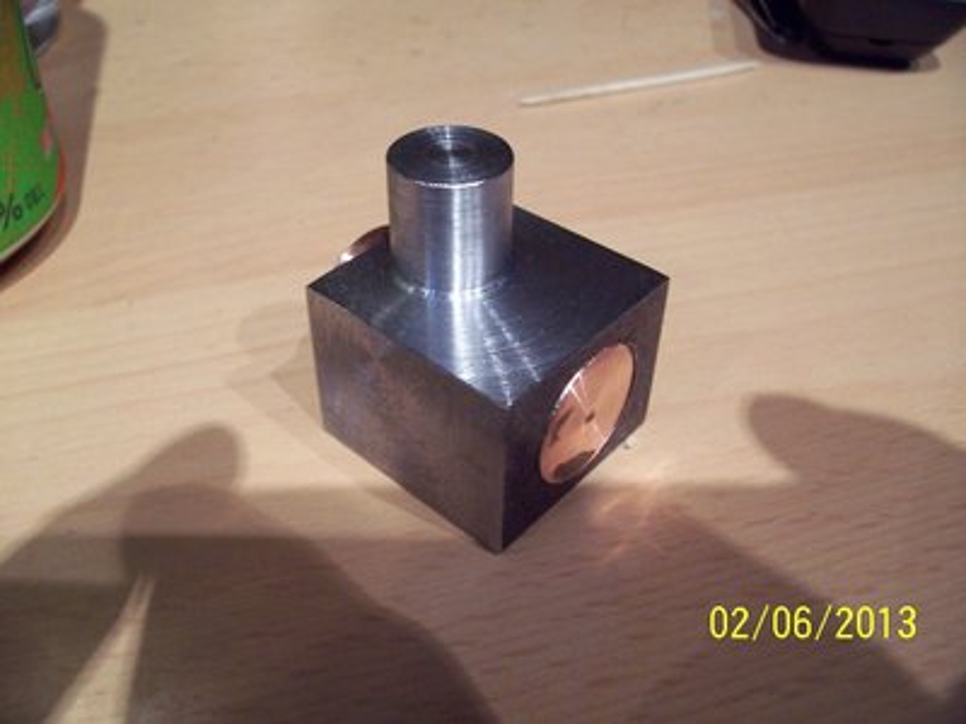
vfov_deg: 41.8
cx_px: 483
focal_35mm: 34
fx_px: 949
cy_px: 362
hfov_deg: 54.0
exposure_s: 1/10
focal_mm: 5.6
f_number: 2.7
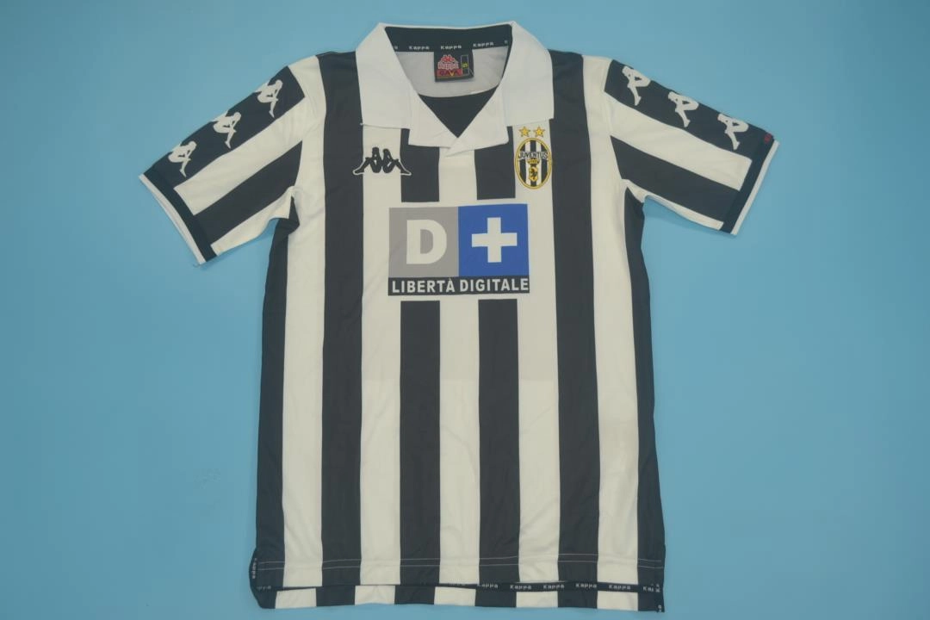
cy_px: 310
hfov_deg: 57.2
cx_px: 465
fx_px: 852
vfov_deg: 40.0
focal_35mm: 33
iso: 200
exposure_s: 1/160
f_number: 4
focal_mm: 22
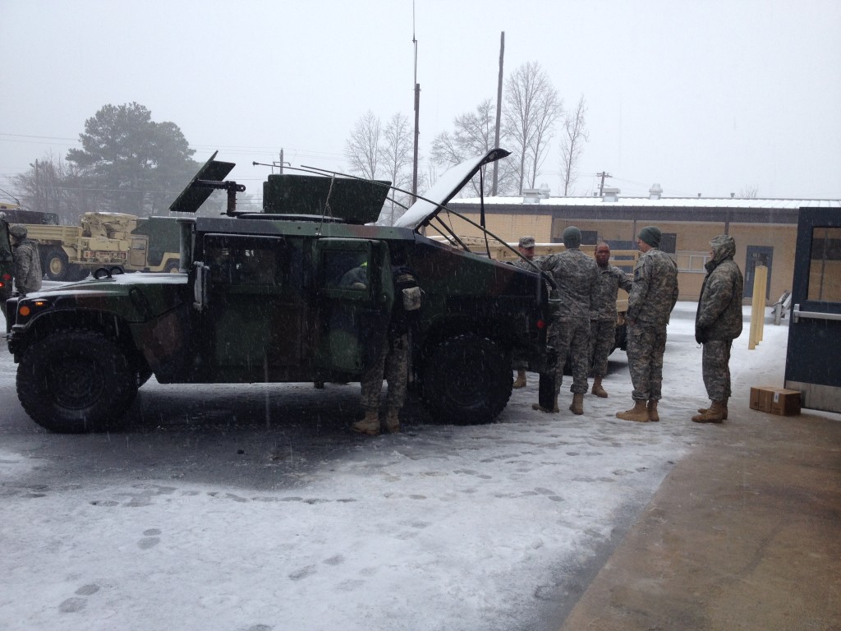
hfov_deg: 52.6
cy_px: 316
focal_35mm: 35
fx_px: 850
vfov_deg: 40.7
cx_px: 420
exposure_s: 1/332
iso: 50
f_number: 2.4
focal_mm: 4.28
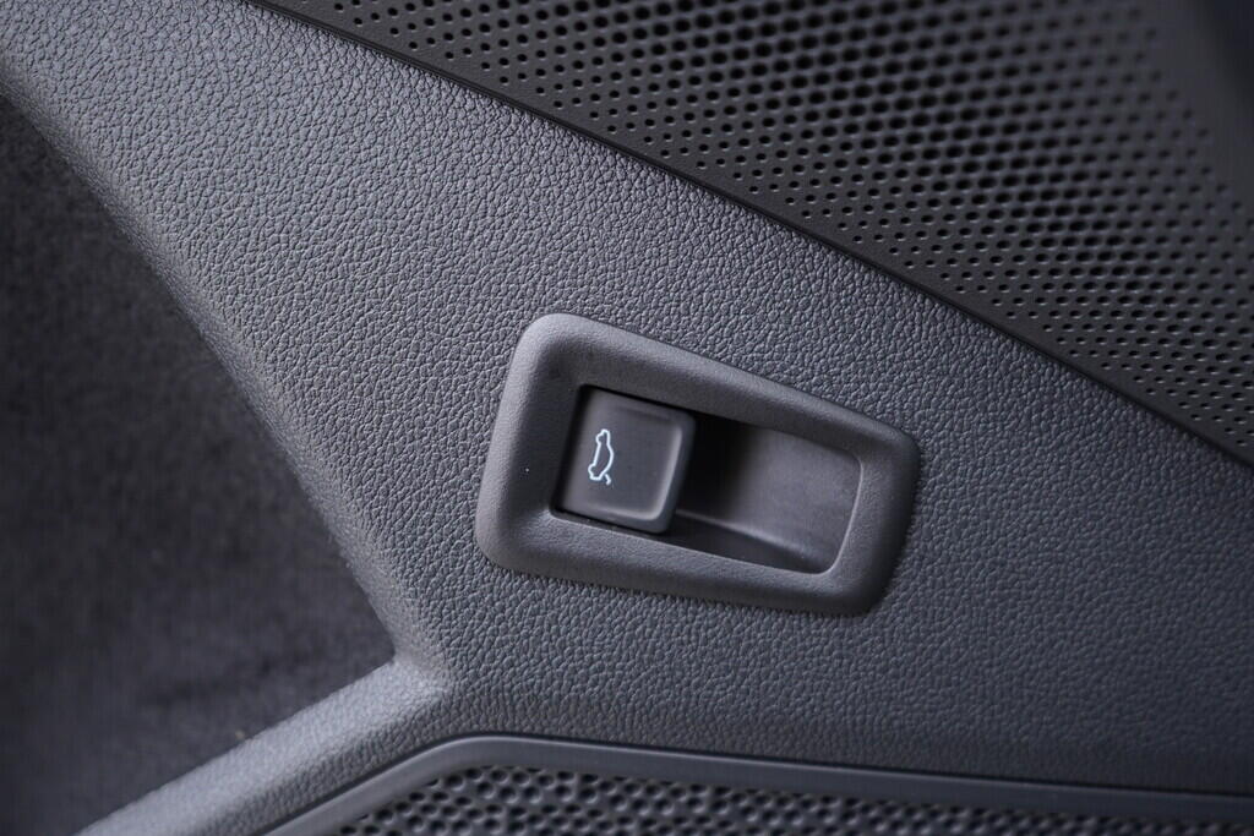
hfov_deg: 53.1
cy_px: 418
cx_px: 627
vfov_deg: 36.9
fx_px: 1254
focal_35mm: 36
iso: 320
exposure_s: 1/40
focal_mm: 24
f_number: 2.8
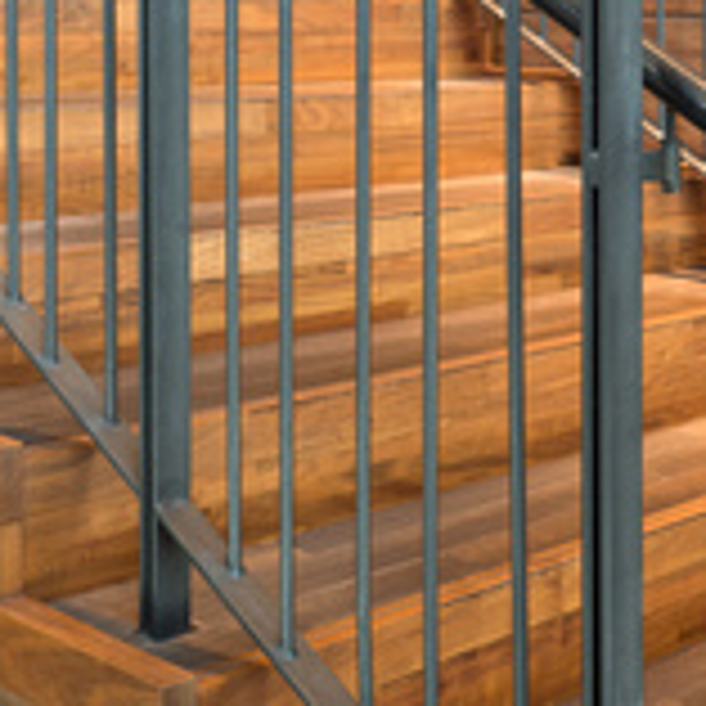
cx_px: 553
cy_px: 157
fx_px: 1661
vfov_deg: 23.7
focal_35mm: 72
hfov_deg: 23.7
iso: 320
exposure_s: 1/60
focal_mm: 16
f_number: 2.8
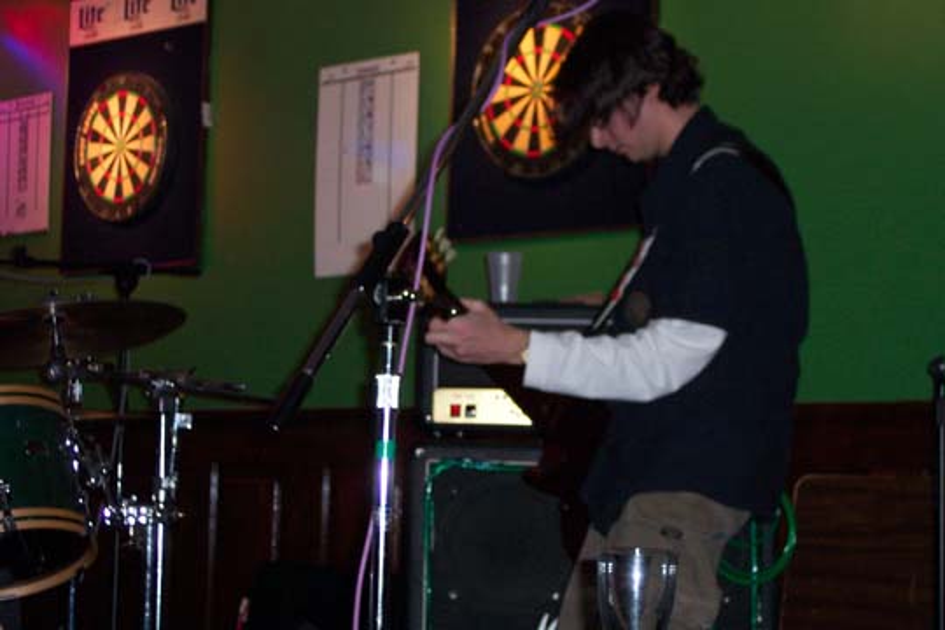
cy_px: 315
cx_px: 472
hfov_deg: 22.9
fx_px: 2336
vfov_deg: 15.4
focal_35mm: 89
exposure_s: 1/60
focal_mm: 18.7
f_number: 4
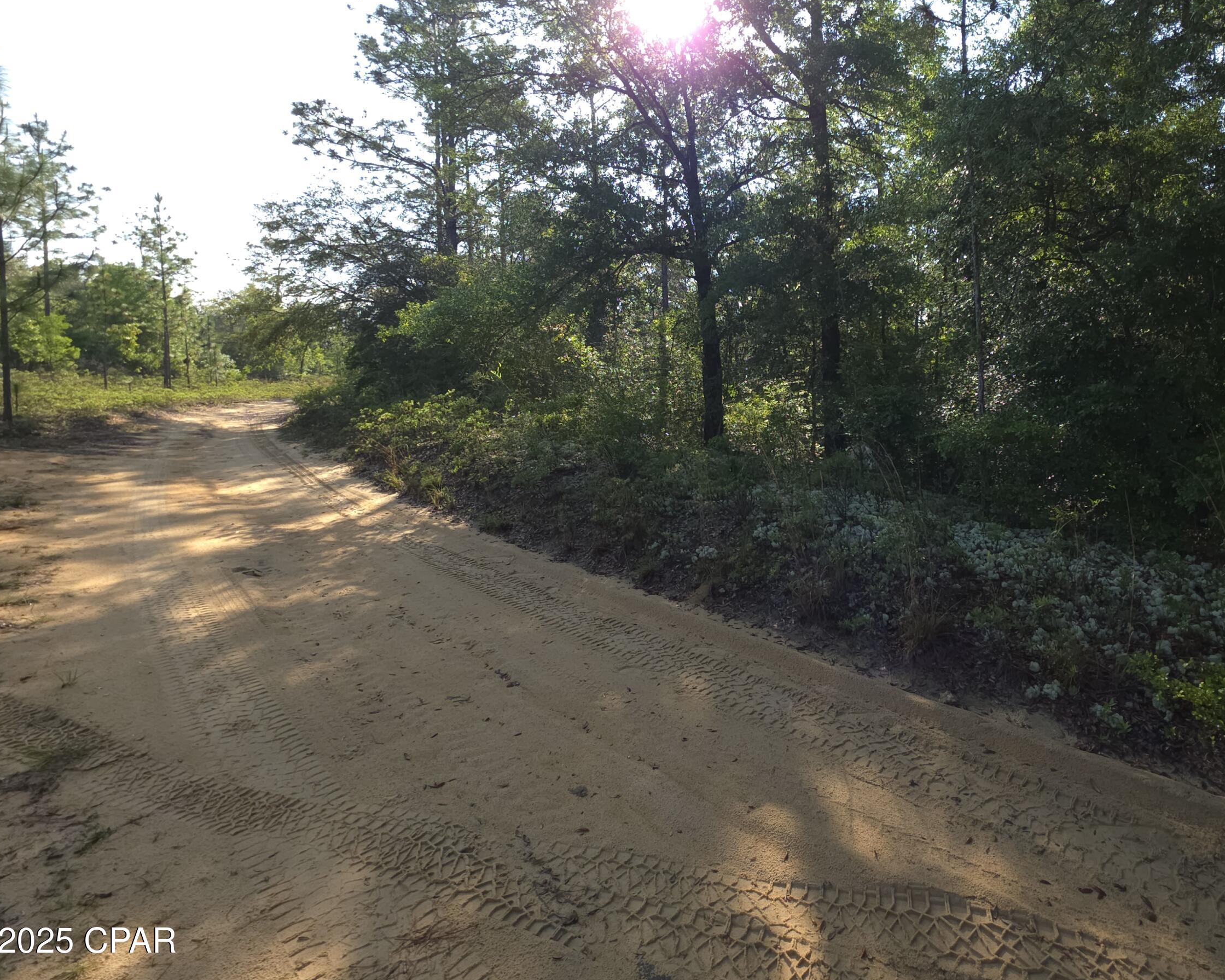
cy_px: 381
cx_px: 789
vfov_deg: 75.9
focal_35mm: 17
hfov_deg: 87.3
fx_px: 616
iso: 20
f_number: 1.9
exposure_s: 1/190
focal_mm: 2.2
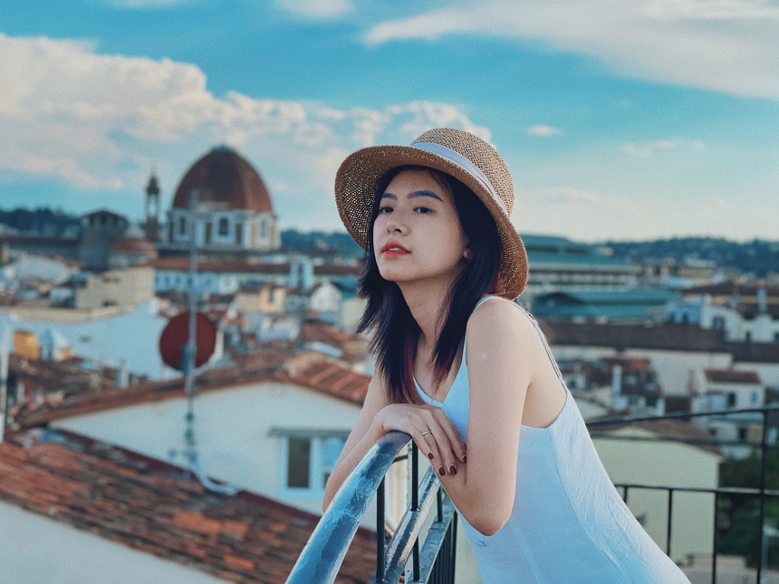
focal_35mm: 64
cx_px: 390
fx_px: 1440
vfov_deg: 22.9
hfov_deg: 30.3
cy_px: 292
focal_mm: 7.5
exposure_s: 1/978
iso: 32
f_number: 2.2
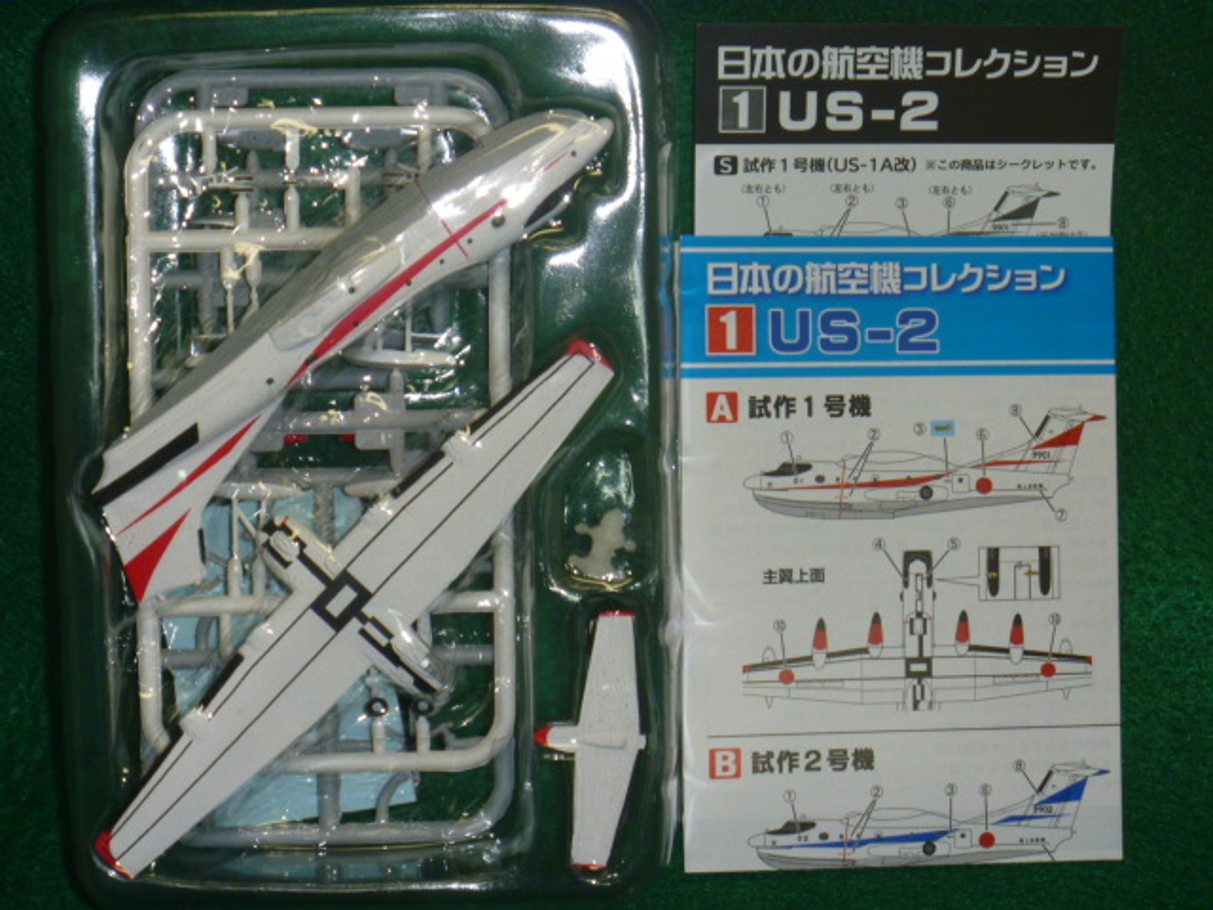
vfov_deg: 18.2
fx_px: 2838
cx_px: 606
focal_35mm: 81
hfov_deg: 24.1
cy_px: 455
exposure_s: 1/40
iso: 160
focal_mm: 14.5
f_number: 5.3
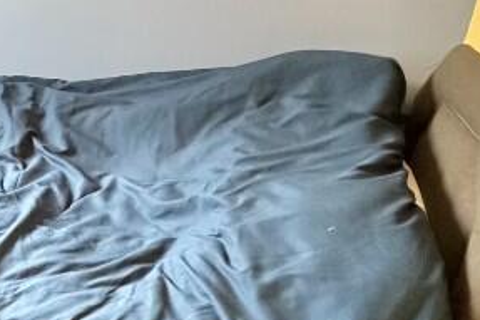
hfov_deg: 32.0
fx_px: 693
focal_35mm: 52
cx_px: -90
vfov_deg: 26.0
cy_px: 157
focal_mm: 2.22
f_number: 2.2
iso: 400
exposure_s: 1/50
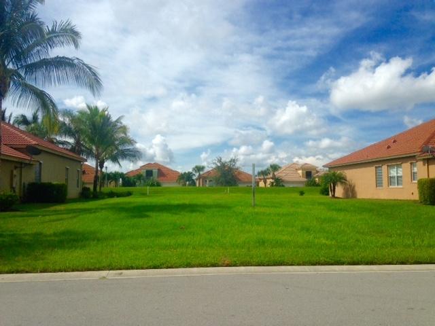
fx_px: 415
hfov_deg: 55.4
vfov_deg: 42.9
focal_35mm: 33
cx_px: 218
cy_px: 163
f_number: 2.4
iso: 50
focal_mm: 4.12
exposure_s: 1/2857
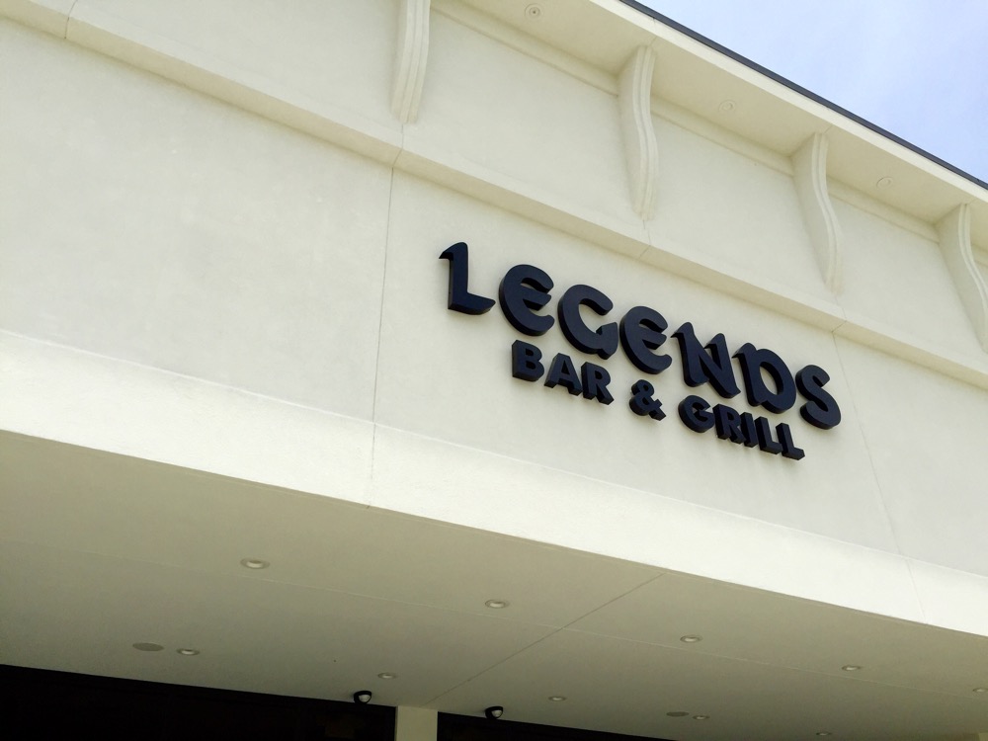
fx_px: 828
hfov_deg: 61.7
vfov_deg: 48.2
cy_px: 370
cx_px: 494
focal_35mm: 29
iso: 32
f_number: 2.2
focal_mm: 4.15
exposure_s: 1/3300
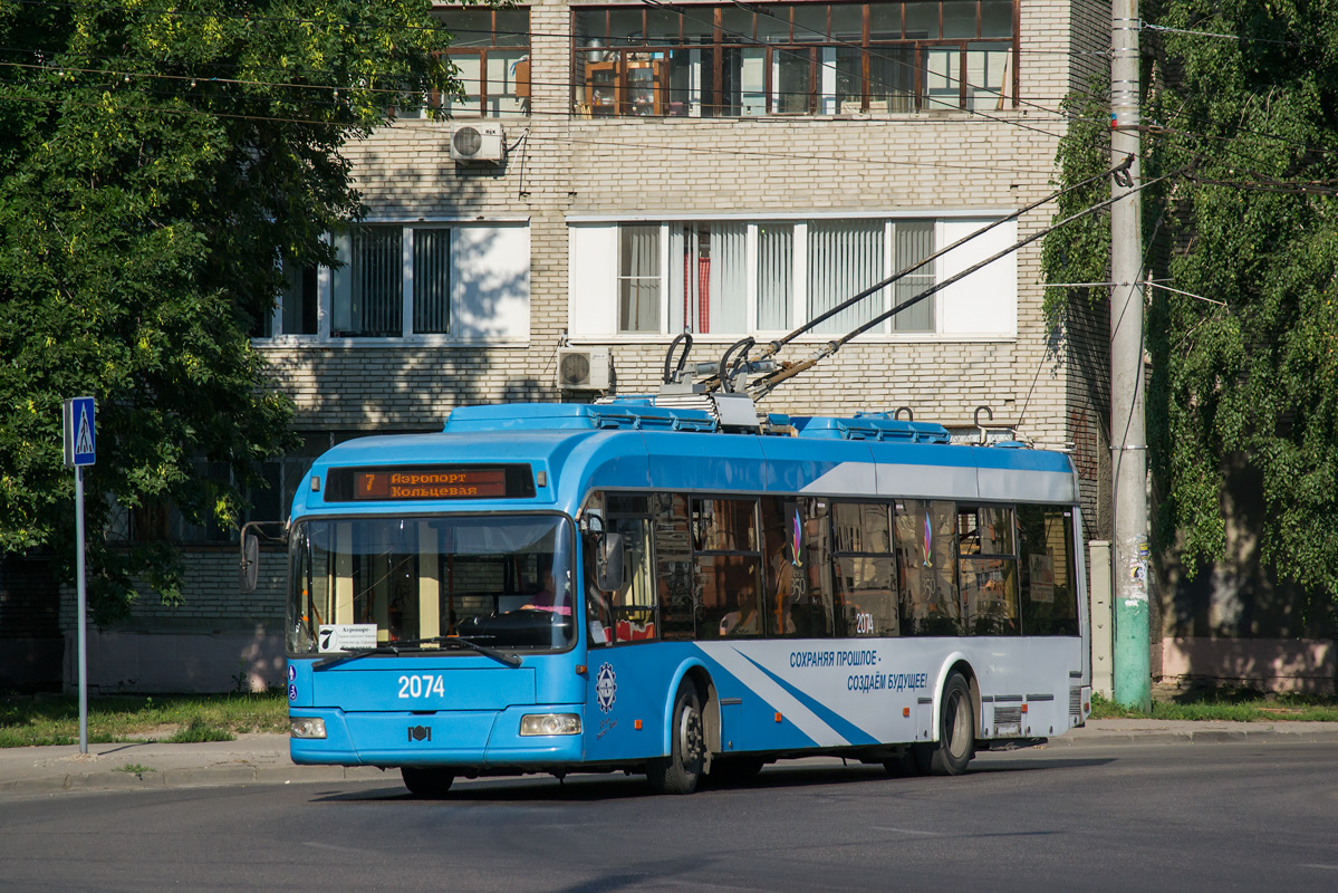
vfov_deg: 8.7
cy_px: 446
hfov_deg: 13.0
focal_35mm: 158
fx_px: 5855
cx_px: 669
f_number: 8
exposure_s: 1/800
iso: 200
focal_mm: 105
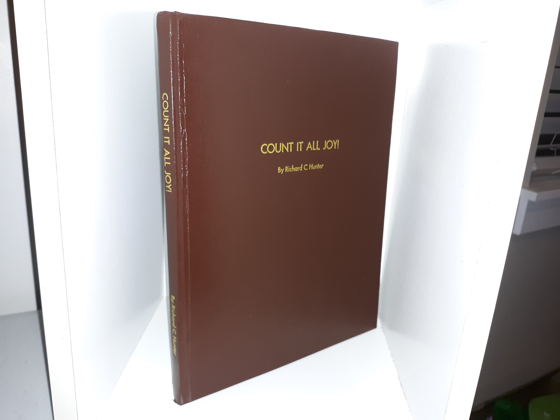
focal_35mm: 28
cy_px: 210
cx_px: 280
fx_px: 453
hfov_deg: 63.4
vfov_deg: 49.7
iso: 64
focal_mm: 3.7
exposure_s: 1/40
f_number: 1.7
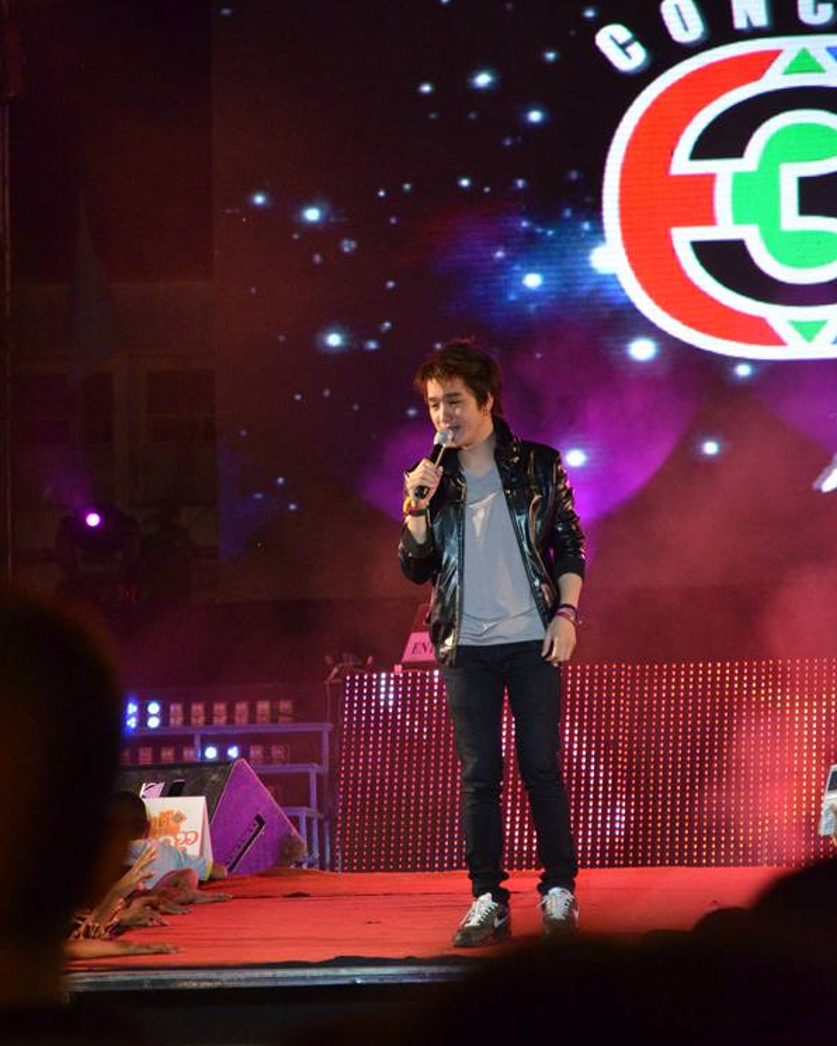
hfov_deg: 8.7
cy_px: 569
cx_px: 417
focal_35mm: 179
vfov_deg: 10.8
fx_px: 5529
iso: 3200
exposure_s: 1/200
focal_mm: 105
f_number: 5.6
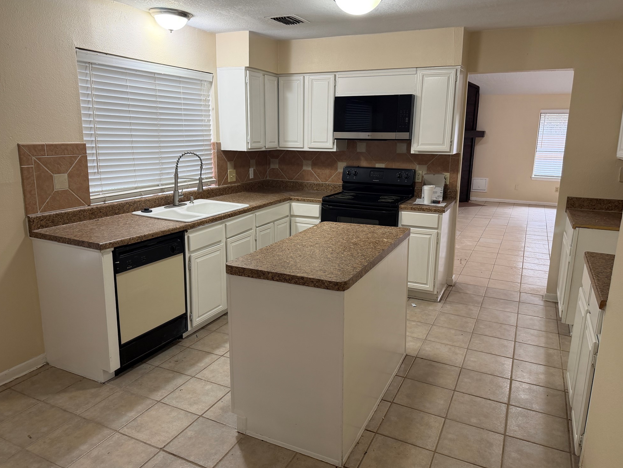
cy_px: 230
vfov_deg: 54.9
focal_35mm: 25
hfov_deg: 69.4
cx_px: 300
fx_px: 450
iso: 160
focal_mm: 6.76
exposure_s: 1/60
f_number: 1.78
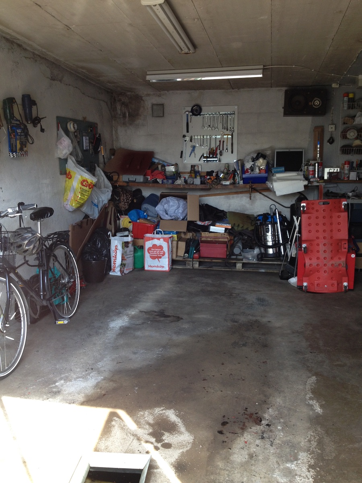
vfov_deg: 52.6
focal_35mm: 35
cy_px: 242
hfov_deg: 40.7
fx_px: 488
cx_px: 181
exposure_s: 1/120
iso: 64
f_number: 2.4
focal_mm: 4.28
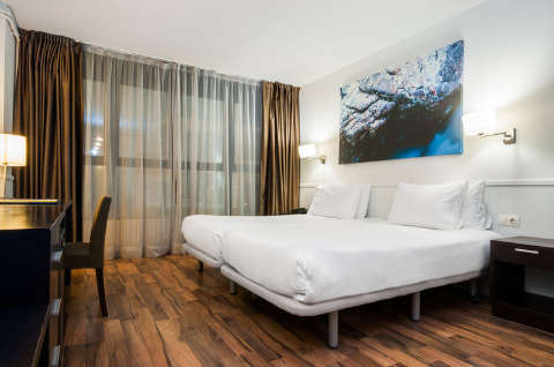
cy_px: 184
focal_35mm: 21
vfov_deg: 59.3
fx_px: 323
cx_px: 277
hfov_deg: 81.3
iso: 200
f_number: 11
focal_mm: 14
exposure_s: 1.6
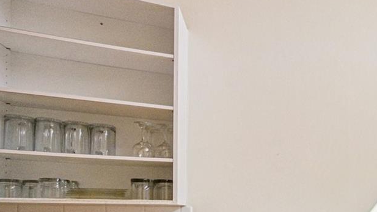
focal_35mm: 38
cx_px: 477
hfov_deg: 36.8
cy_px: 211
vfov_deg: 29.2
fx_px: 380
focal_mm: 14
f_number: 8
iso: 400
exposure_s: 1/400
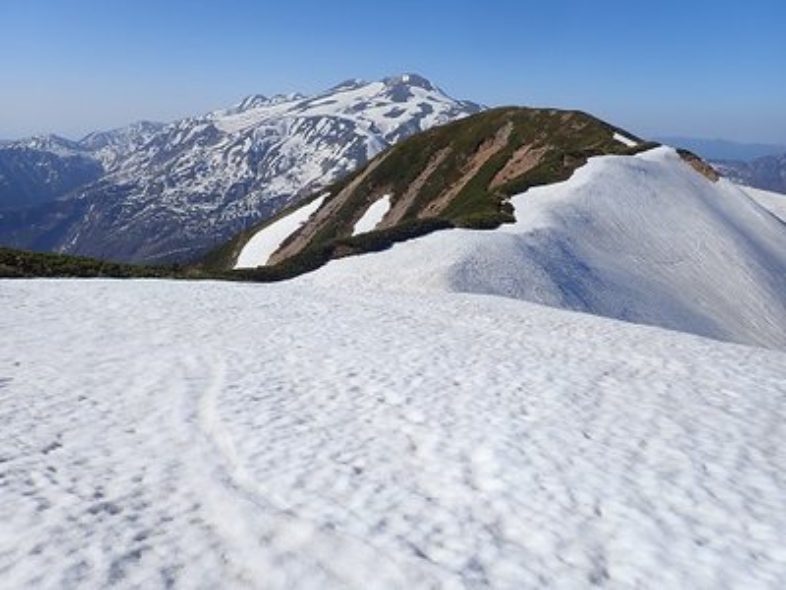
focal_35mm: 25
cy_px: 295
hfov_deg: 69.4
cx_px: 393
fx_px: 568
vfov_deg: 54.9
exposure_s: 1/320
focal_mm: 4.5
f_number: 8
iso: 100
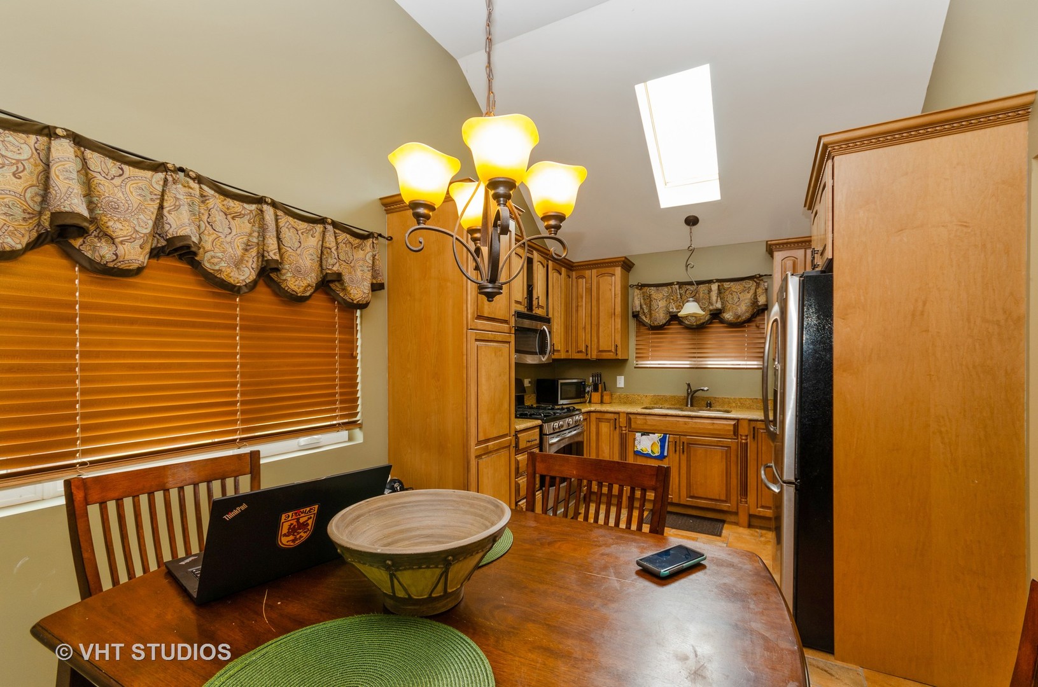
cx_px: 519
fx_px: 432
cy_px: 344
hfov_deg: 100.5
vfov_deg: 77.1
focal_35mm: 15
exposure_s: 1/10
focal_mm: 10
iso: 100
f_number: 6.3
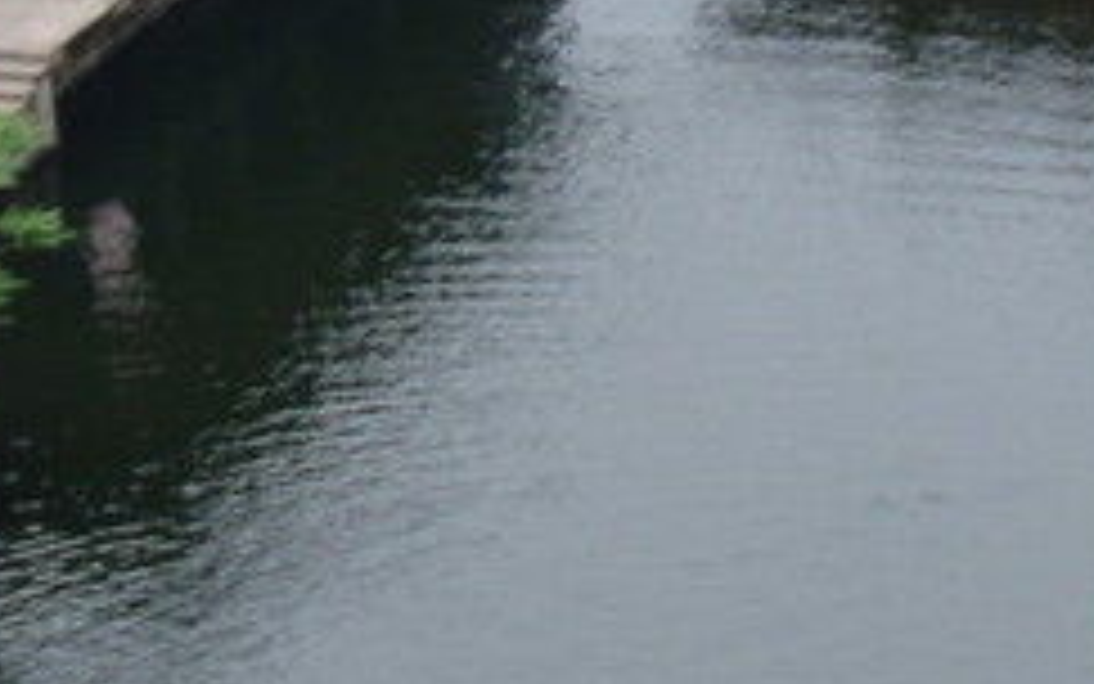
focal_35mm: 212
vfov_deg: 6.2
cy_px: 349
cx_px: 1193
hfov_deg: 9.8
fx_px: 6322
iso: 100
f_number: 4.2
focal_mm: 28
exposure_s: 1/45
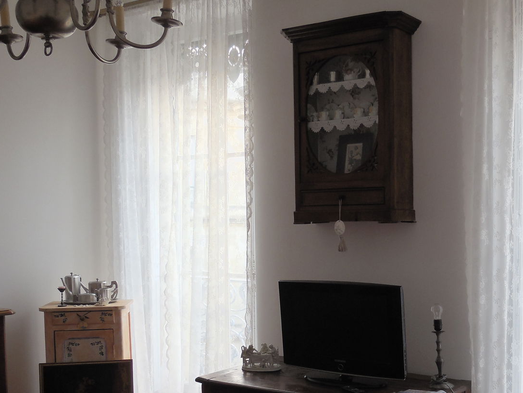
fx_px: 755
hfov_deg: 37.4
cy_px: 281
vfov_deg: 28.8
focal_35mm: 50
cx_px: 381
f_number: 3.4
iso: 140
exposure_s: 1/30
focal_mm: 6.1
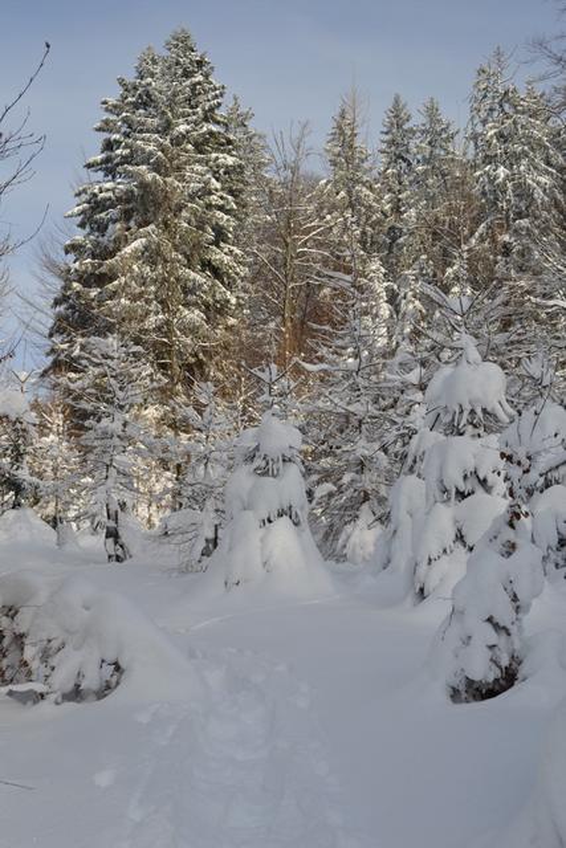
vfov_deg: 46.4
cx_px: 283
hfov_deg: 31.9
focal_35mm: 42
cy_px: 424
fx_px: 990
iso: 100
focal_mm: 28
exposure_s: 1/400
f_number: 7.1
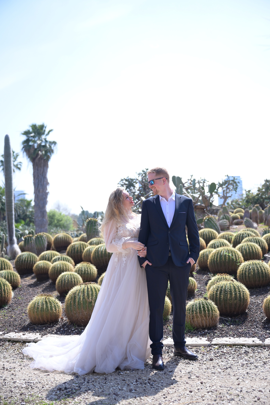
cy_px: 202
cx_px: 135
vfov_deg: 44.5
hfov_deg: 30.5
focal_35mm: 44
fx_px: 494
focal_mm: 44
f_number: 3.2
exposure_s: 1/800
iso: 100
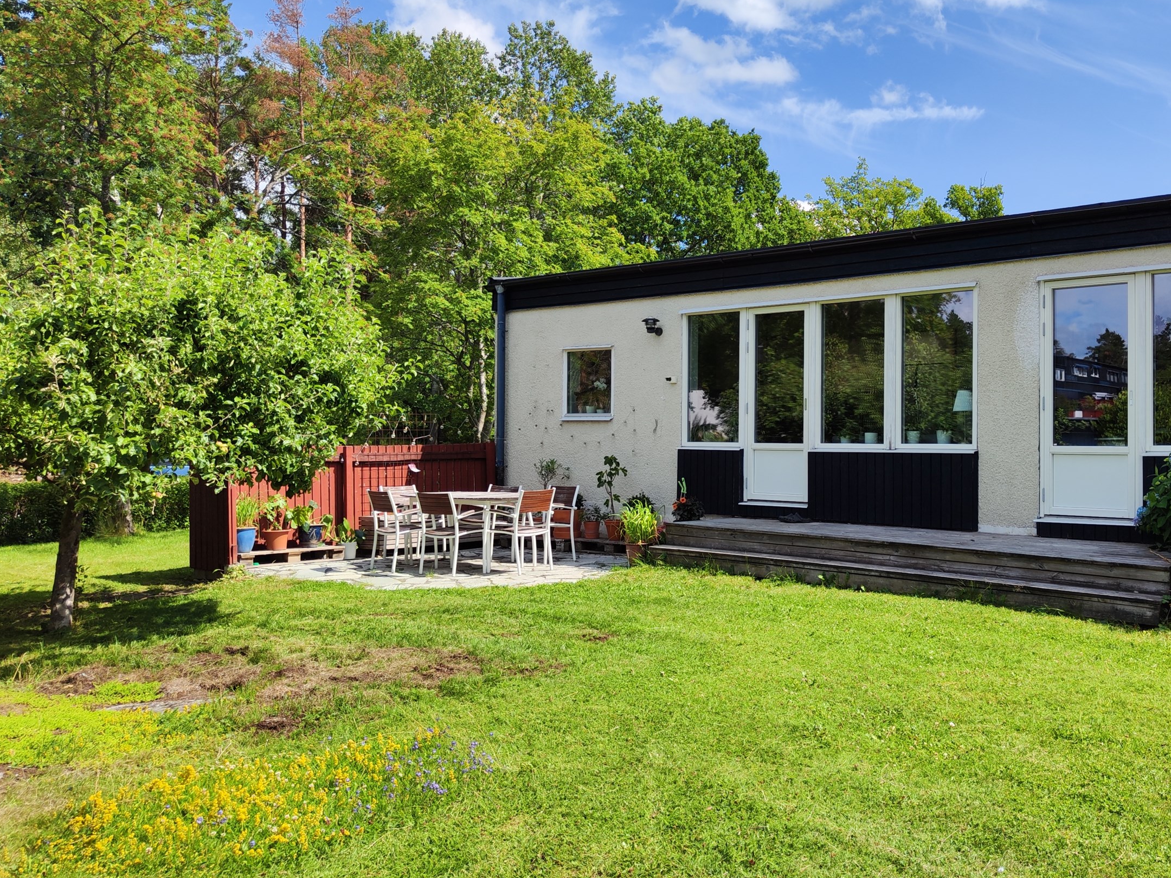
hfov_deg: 56.0
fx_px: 1083
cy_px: 428
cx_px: 747
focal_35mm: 32
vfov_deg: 44.2
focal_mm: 5.59
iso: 50
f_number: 1.88
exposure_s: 1/3157
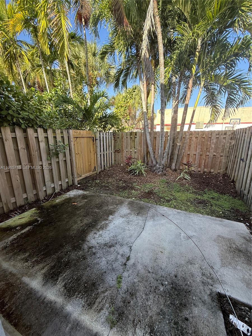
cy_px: 168
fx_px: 136
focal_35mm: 14
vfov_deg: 102.1
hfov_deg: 85.7
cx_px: 126
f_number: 2.2
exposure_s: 1/99
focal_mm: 2.22
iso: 64
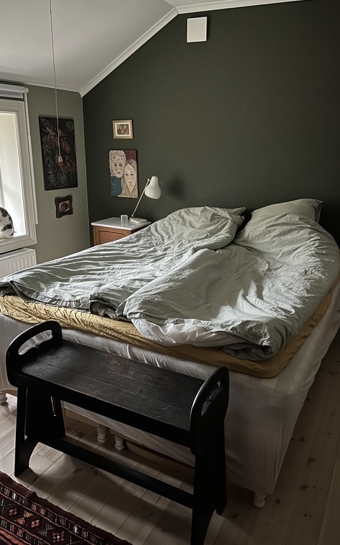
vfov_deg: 66.5
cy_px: 275
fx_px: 415
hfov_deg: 44.5
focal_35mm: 28
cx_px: 171
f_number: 1.6
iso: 640
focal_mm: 5.1
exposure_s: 1/14
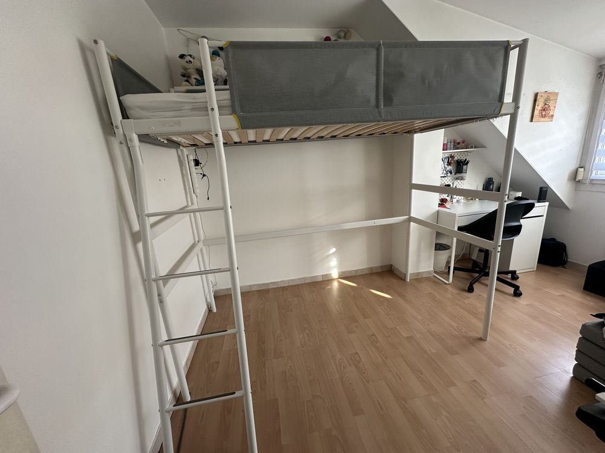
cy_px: 226
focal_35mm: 14
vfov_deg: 85.7
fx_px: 245
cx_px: 302
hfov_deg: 102.1
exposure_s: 1/99
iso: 160
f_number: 2.2
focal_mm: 2.22
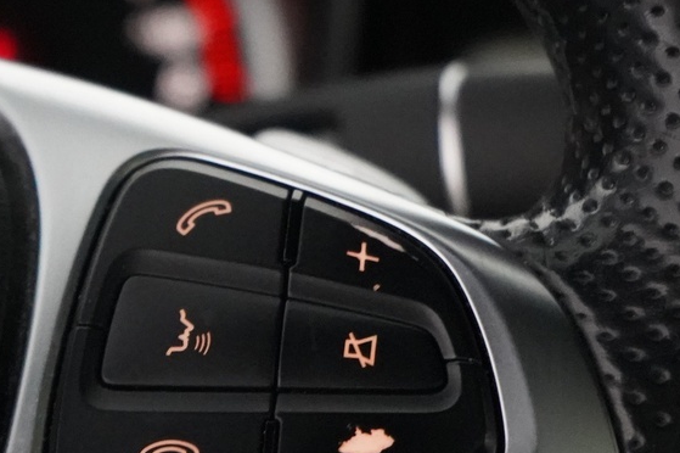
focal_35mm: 203
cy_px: 438
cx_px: 153
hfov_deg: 10.1
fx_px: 3832
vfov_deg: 6.7
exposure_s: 1/80
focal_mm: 70
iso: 12800
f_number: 5.6
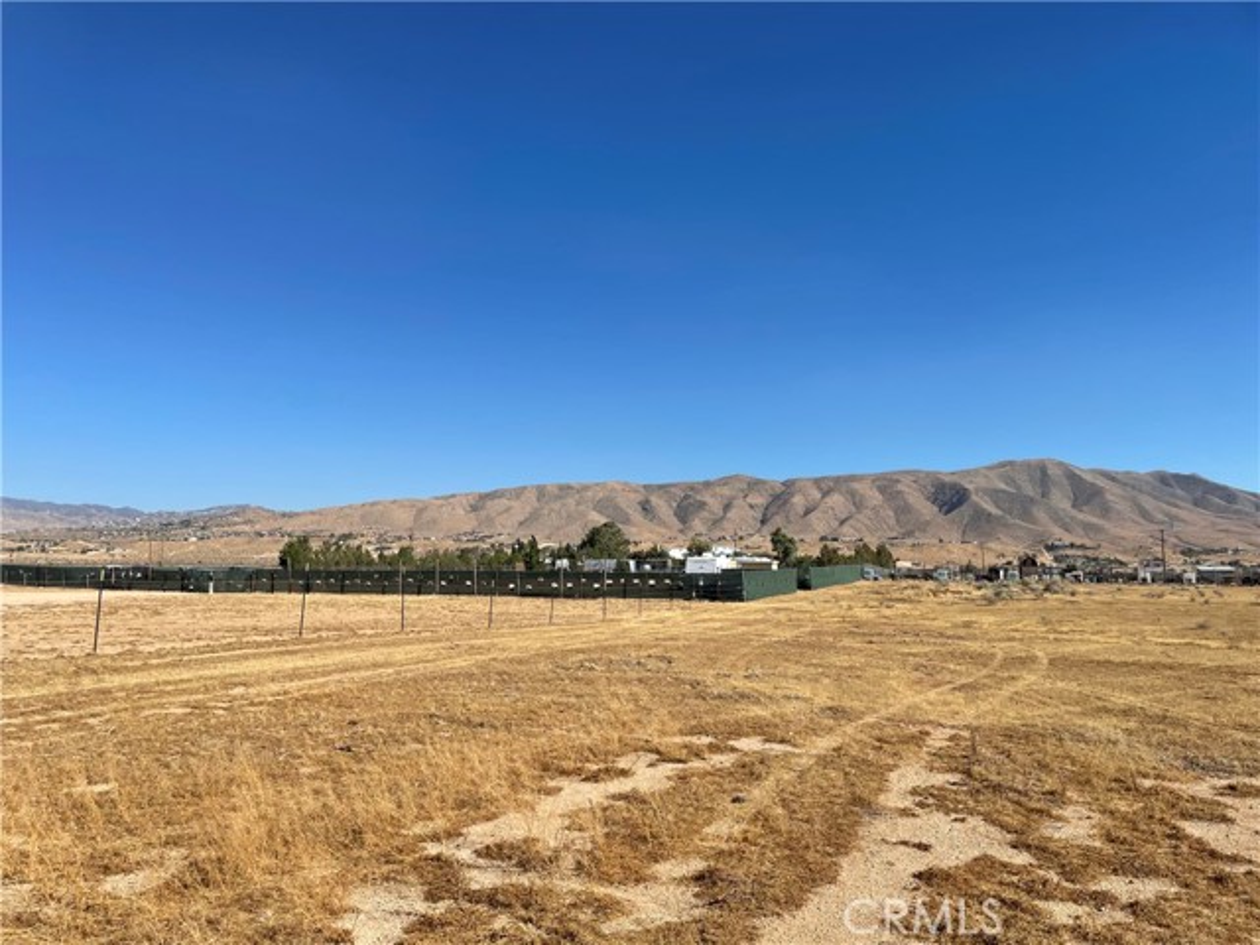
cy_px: 472
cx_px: 630
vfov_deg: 53.1
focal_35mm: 26
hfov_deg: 67.3
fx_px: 946
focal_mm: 4.2
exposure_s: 1/4292
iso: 32
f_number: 1.6
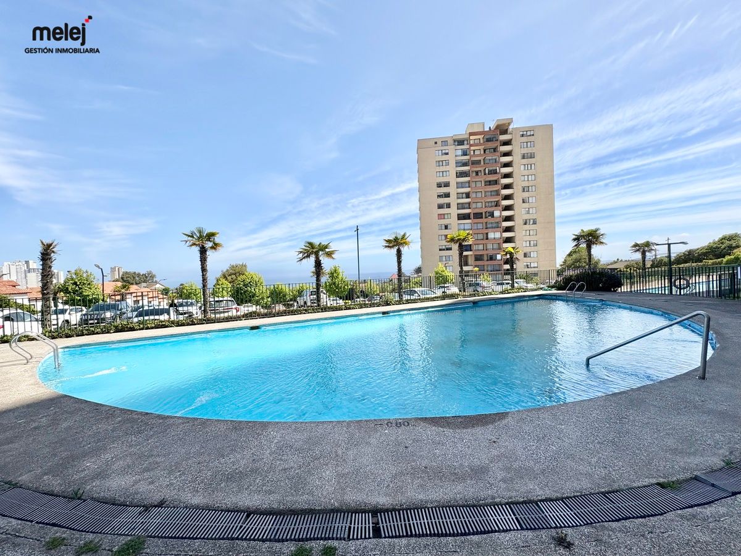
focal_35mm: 14
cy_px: 278
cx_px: 370
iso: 50
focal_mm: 2.22
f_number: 2.2
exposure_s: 1/2273
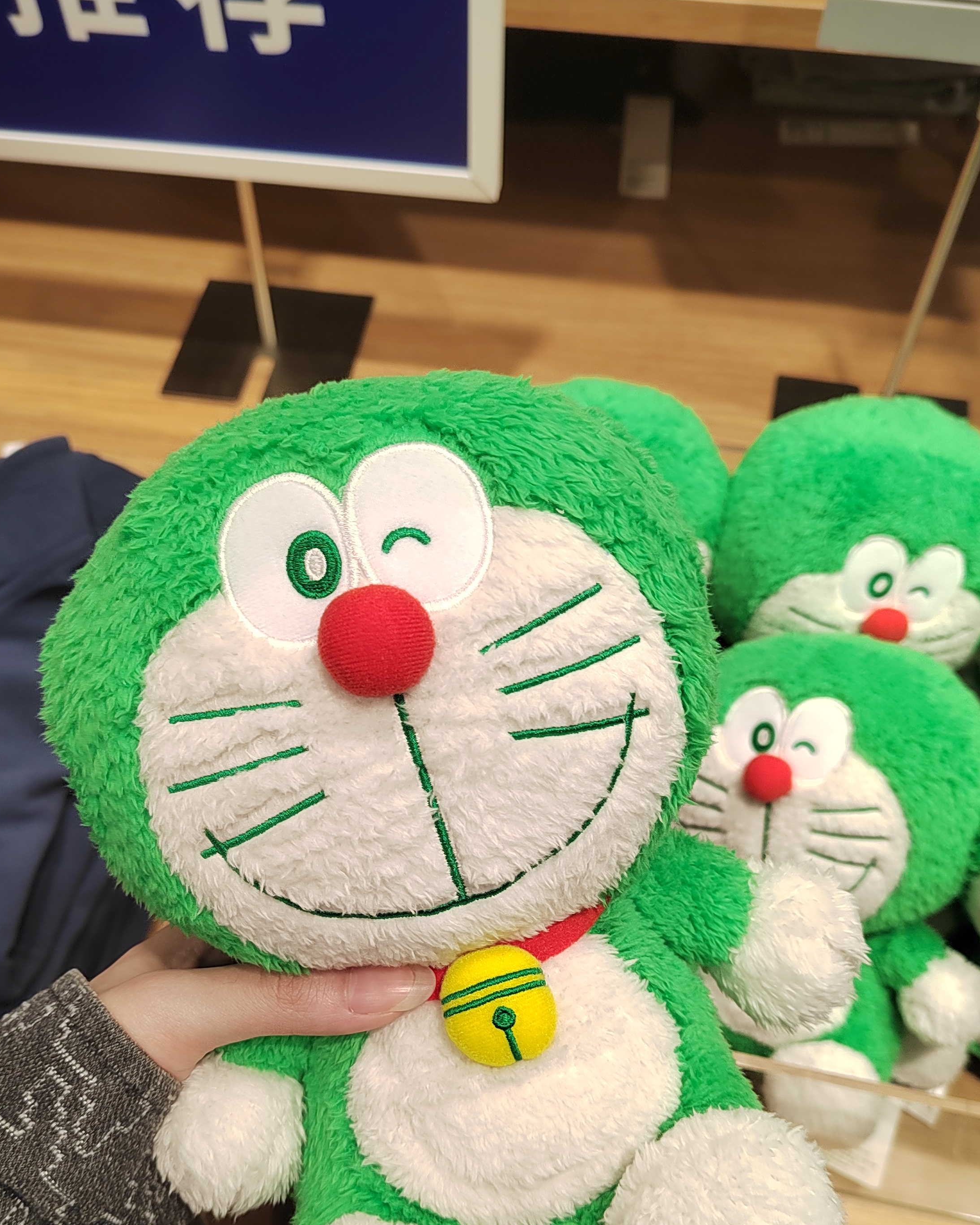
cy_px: 758
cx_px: 433
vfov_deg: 55.1
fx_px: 1160
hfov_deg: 45.7
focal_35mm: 32
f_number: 1.9
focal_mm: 5.52
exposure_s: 1/100
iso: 206
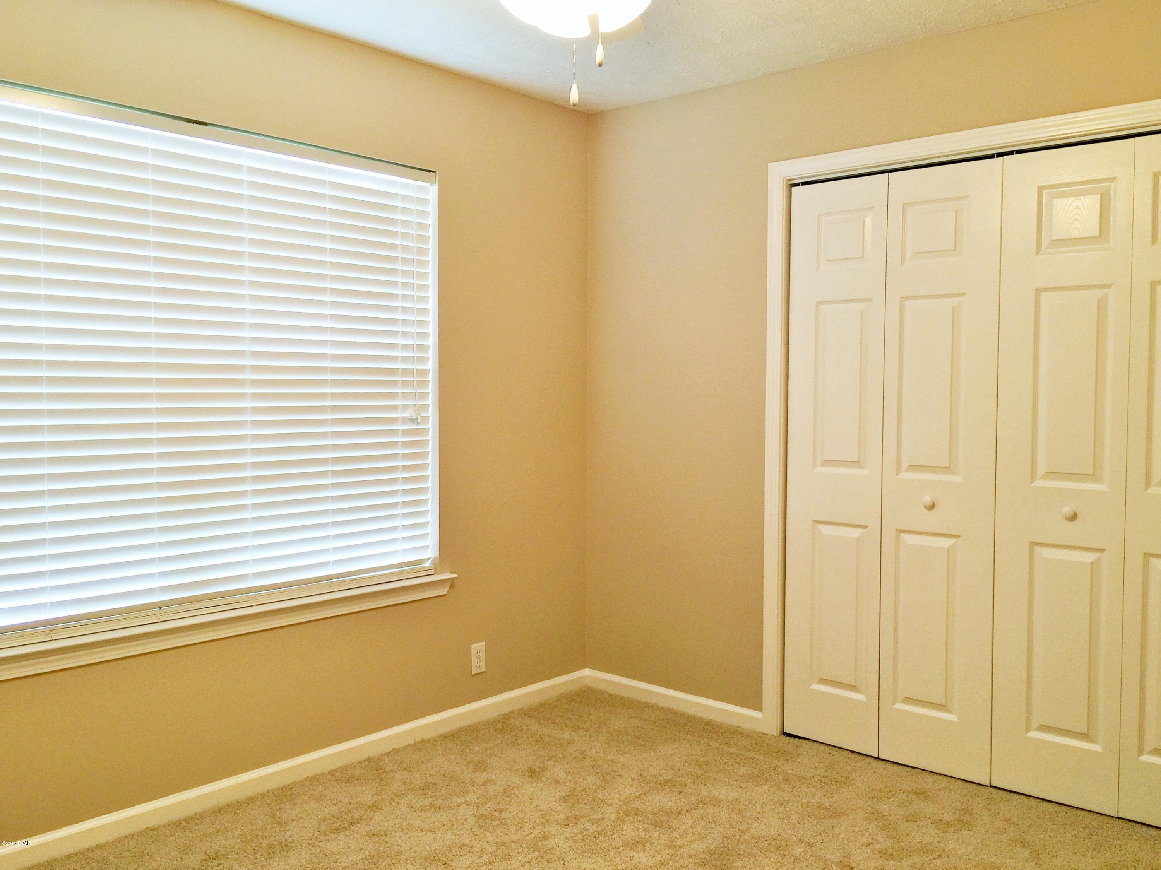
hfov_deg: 61.7
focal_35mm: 29
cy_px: 435
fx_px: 972
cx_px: 580
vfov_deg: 48.2
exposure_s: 1/15
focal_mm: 4.15
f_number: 2.2
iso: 32
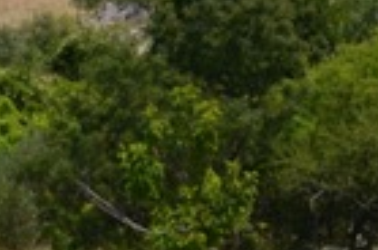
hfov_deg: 5.7
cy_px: -351
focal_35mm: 363
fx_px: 3803
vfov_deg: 3.7
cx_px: -65
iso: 160
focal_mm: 42
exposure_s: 1/250
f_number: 8
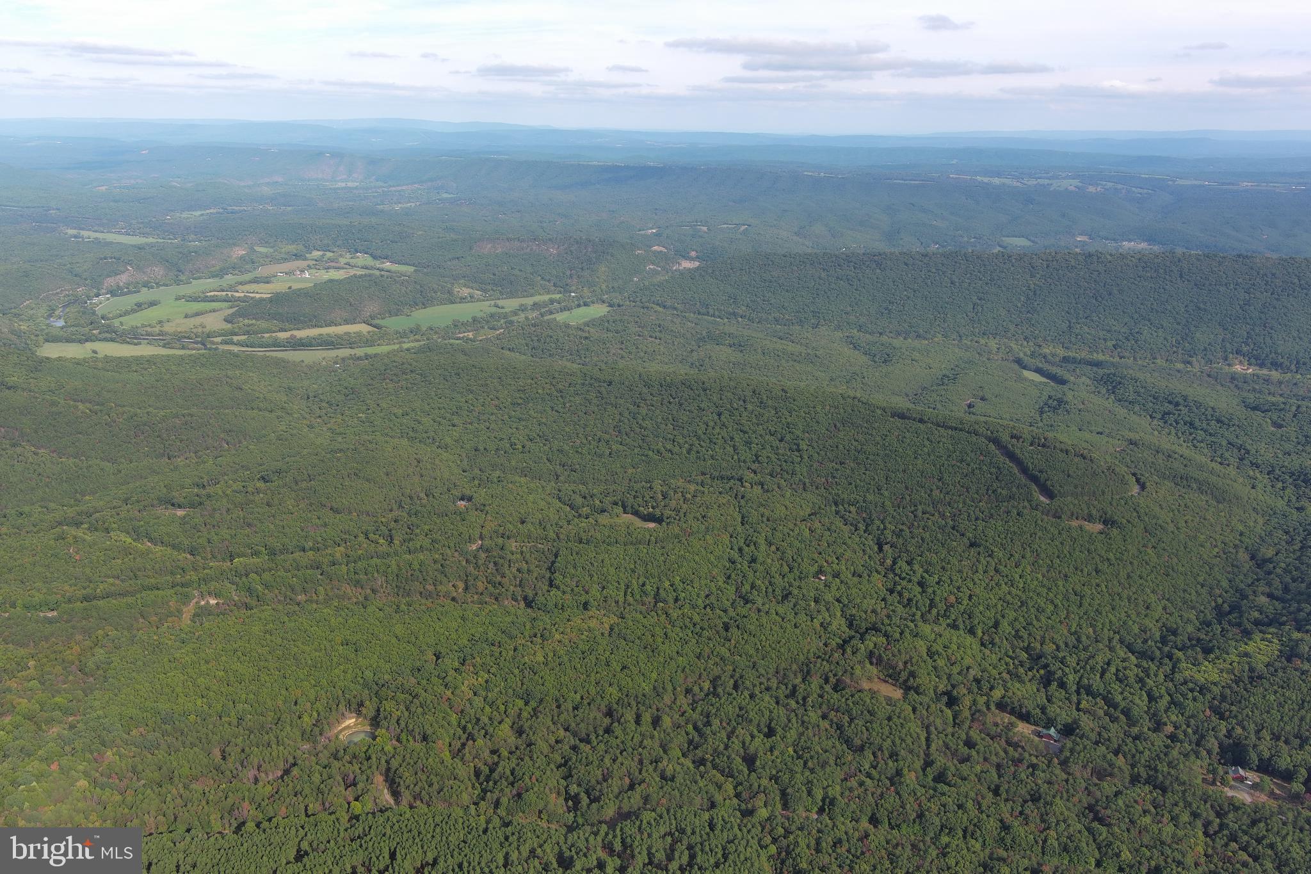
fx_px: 1056
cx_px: 656
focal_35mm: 29
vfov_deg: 45.0
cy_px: 437
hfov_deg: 63.7
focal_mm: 10.57
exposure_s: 1/821
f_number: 2.8
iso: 100
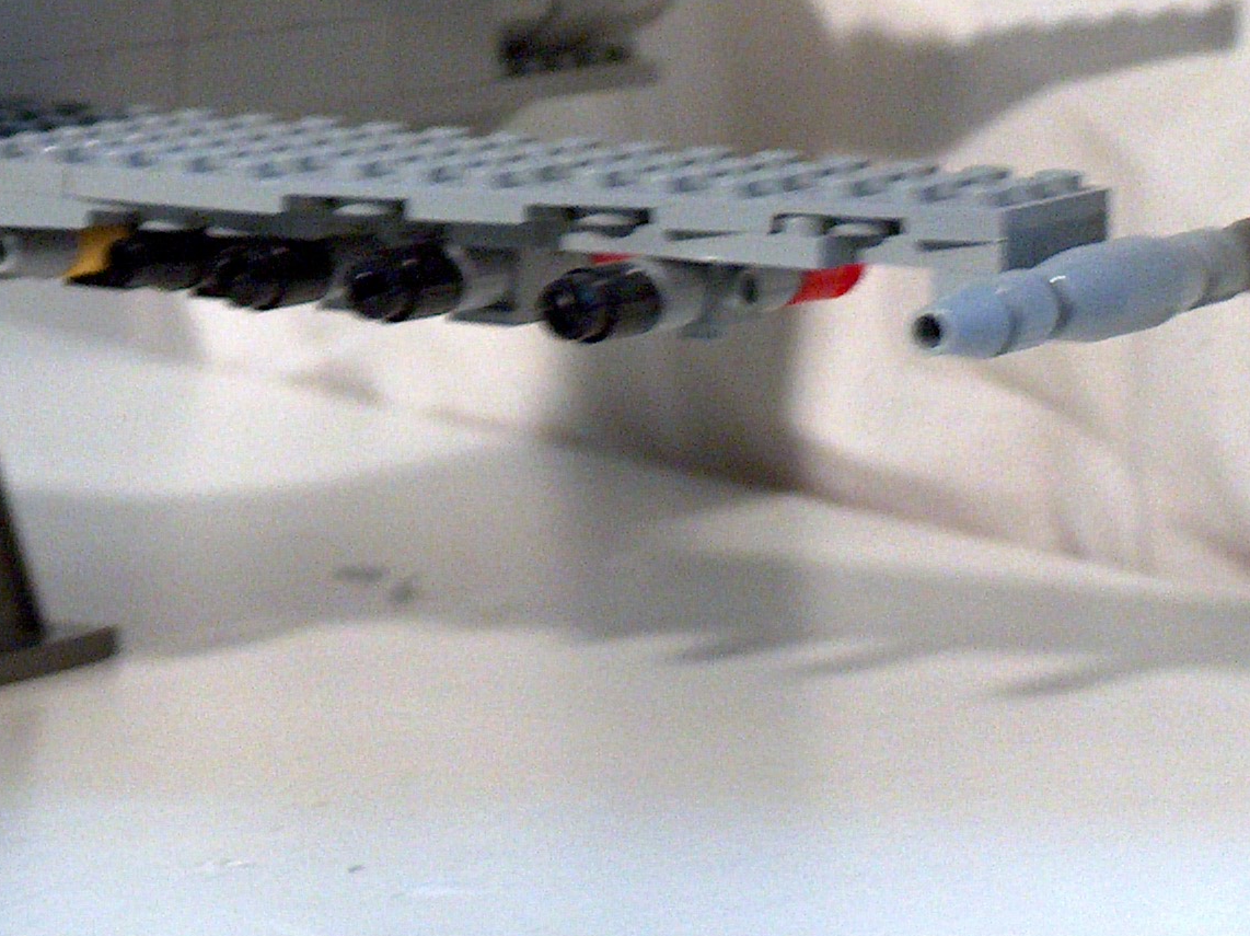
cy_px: 42
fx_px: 8156
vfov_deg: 6.5
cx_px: -121
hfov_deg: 8.7
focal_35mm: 226
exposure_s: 1/20.1
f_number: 2.9
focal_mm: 20.29
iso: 200
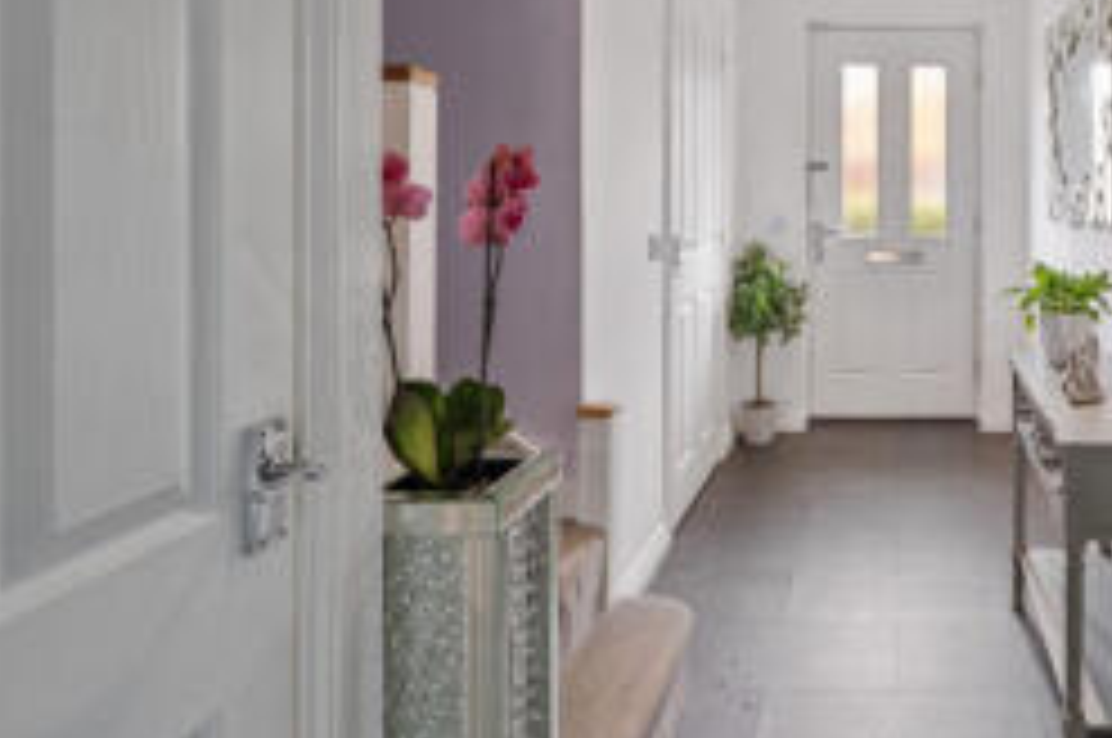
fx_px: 833
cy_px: 209
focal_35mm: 27
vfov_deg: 46.5
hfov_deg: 61.8
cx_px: 891
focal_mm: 14
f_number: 8
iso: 640
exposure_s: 1/4
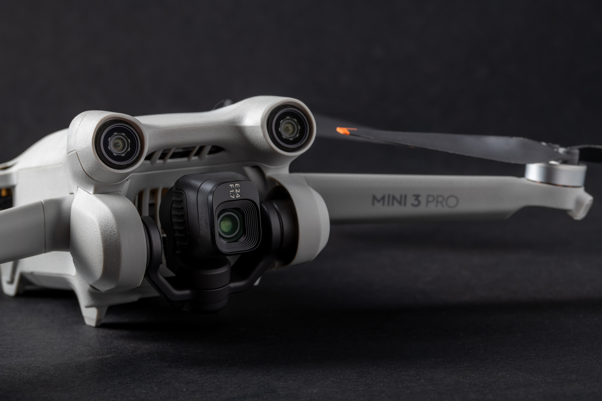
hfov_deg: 19.5
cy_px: 200
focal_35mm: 105
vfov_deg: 13.0
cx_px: 301
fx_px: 1756
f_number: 20
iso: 100
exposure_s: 1/200
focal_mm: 105
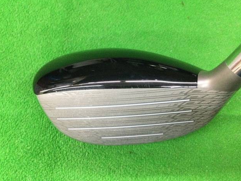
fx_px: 223
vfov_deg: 44.2
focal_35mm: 32
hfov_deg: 56.8
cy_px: 91
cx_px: 123
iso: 250
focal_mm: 3.3
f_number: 2.4
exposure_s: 1/30
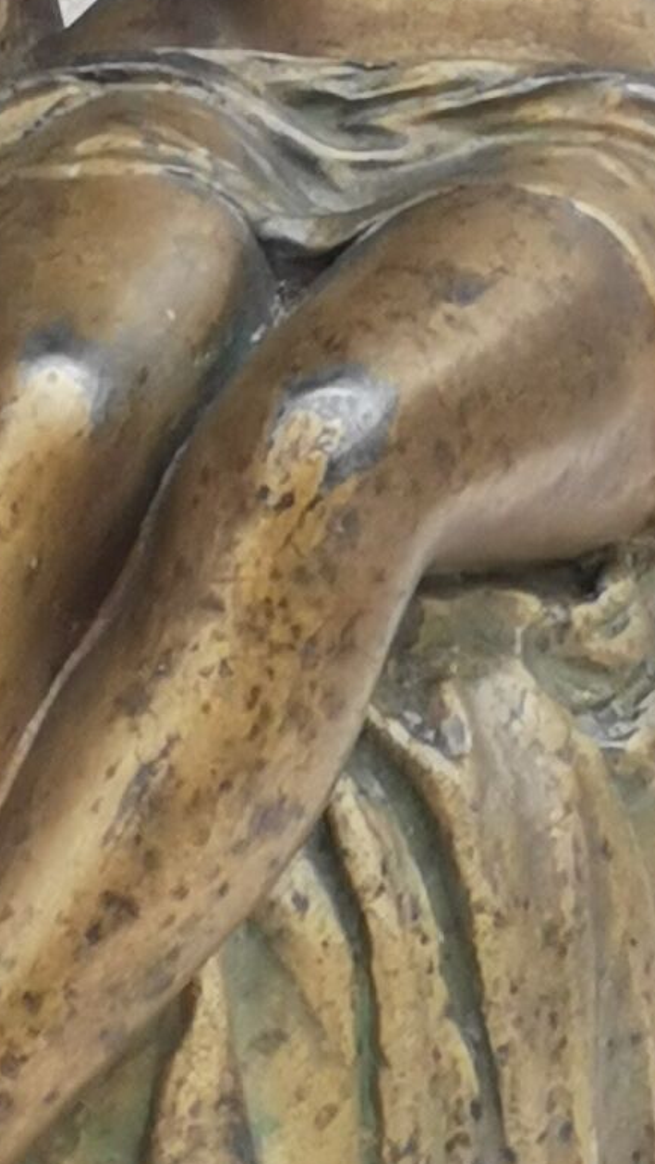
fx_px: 16541
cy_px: 243
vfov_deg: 4.0
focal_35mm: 536
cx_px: -421
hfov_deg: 2.3
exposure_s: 1/120
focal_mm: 7.48
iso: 50
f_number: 2.4
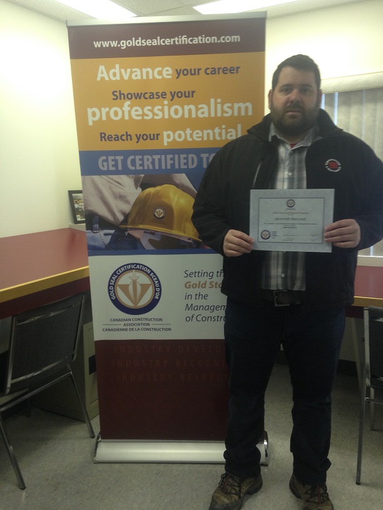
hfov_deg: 42.9
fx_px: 487
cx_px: 192
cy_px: 255
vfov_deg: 55.4
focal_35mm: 33
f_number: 2.4
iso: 80
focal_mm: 4.12
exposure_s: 1/20
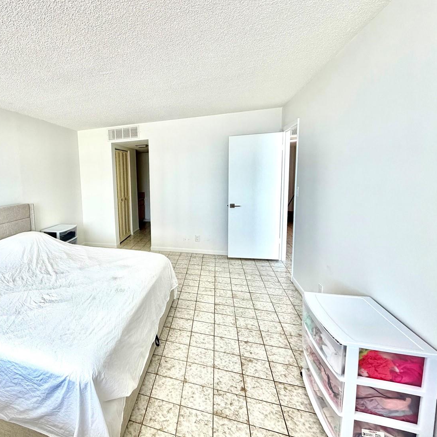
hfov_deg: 76.2
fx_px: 257
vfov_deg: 80.6
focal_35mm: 18
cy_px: 206
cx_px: 122
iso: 160
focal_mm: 2.22
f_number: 2.2
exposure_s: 1/121
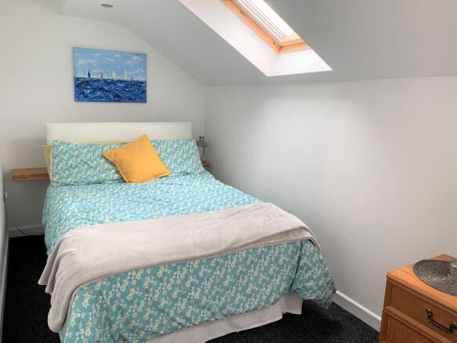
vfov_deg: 53.0
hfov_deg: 67.3
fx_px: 343
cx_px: 228
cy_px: 172
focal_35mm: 26
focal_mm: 4.25
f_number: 1.8
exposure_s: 1/121
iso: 64
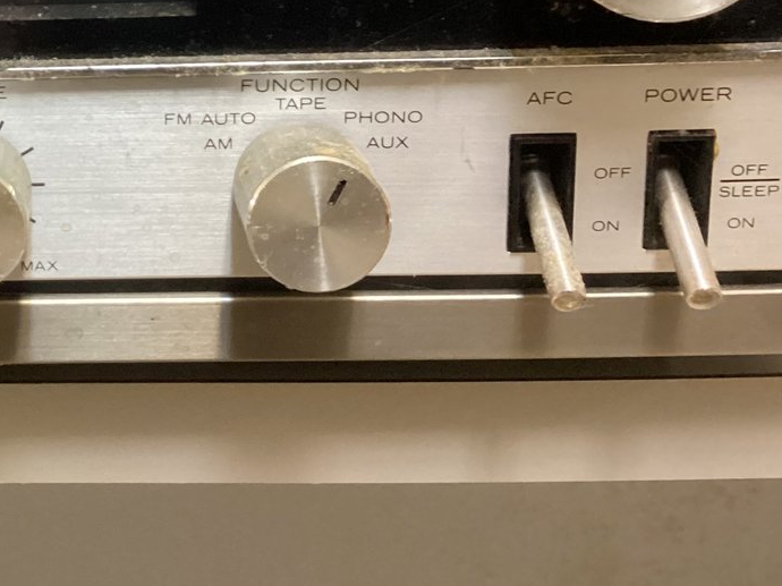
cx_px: 1
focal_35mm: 68
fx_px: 1536
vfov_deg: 20.8
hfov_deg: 27.0
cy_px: -7
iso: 400
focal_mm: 3.3
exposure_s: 1/30
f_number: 2.4
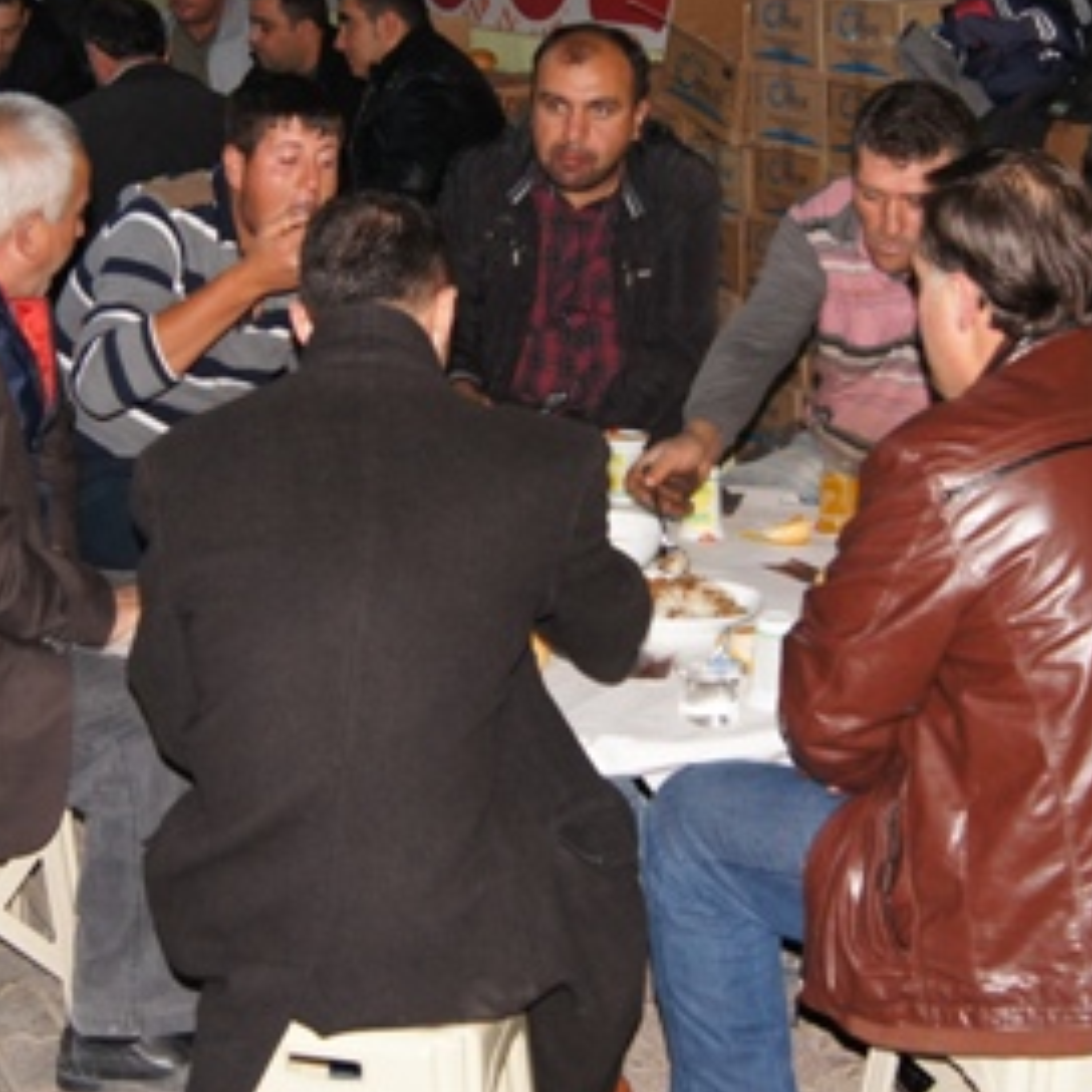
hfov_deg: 26.1
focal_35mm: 66
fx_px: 2356
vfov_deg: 26.0
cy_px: 371
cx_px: 490
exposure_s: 1/60
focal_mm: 22
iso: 800
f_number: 5.6
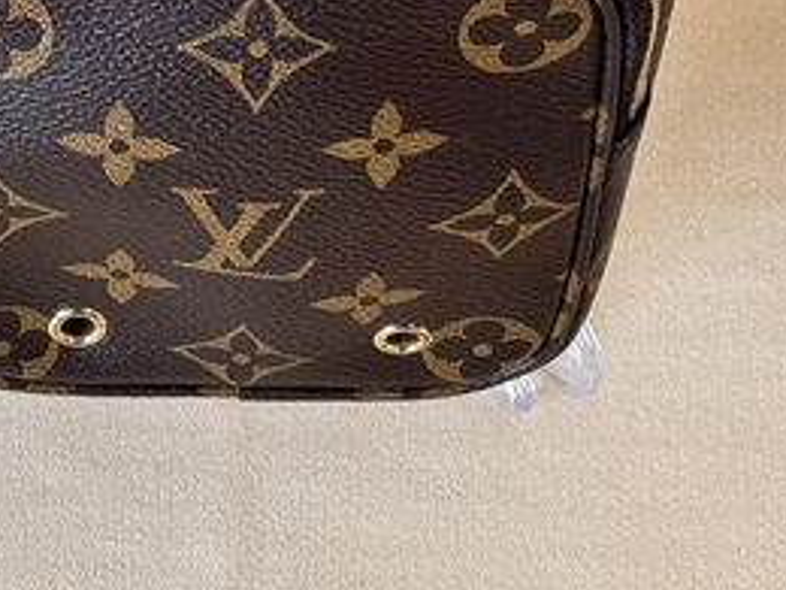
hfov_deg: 10.6
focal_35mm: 186
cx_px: 103
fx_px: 4223
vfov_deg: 7.7
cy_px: 1038
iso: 80
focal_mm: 6.76
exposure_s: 1/50
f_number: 1.78
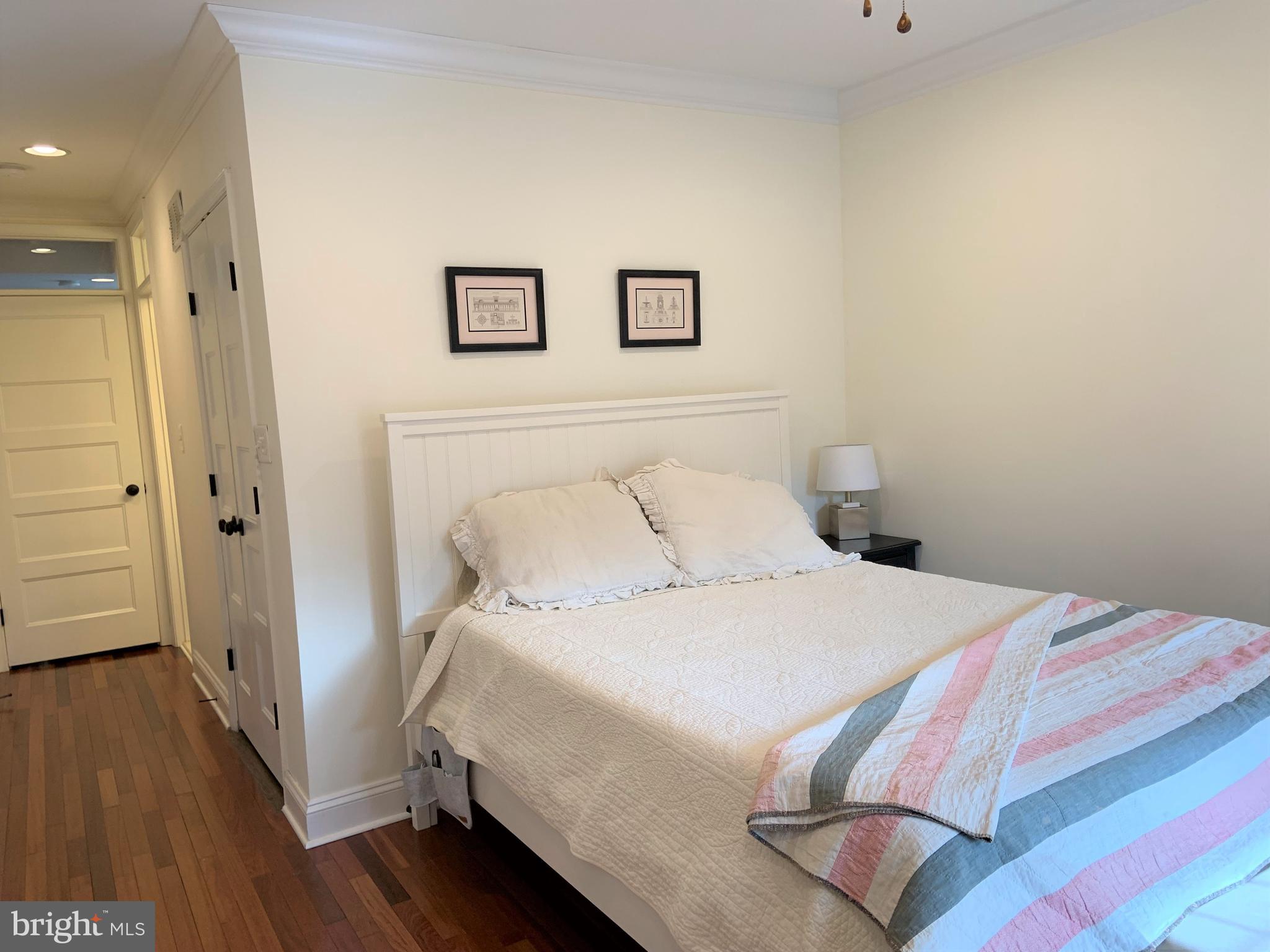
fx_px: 954
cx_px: 635
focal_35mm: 26
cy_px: 476
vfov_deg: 53.1
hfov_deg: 67.3
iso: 80
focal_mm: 4.25
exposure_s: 1/120
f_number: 1.8
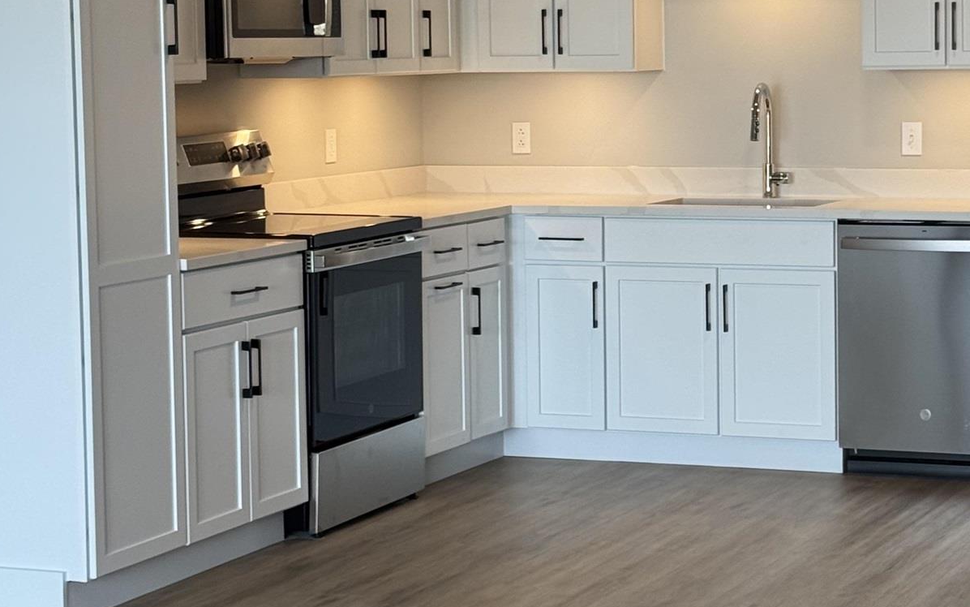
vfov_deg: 13.3
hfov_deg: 21.1
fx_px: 2591
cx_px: 678
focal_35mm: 98
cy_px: 230
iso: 100
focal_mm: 6.76
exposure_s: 1/120
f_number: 1.78
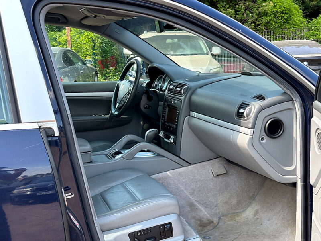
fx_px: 445
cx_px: 160
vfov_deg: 30.3
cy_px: 120
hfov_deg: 39.7
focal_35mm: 48
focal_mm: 6.86
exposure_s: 1/444
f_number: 1.78
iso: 64
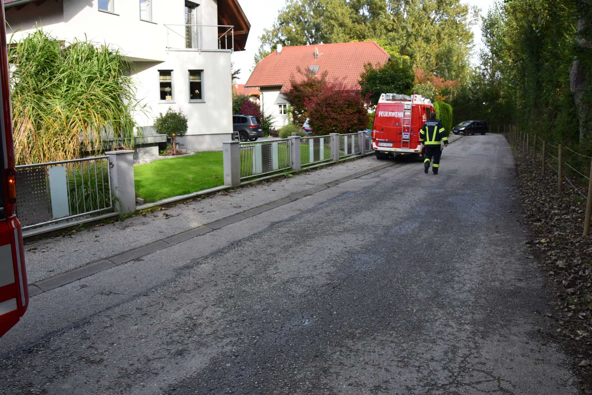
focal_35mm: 52
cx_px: 296
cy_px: 198
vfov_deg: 25.8
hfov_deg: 37.9
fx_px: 863
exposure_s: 1/250
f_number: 10
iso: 400
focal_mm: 35
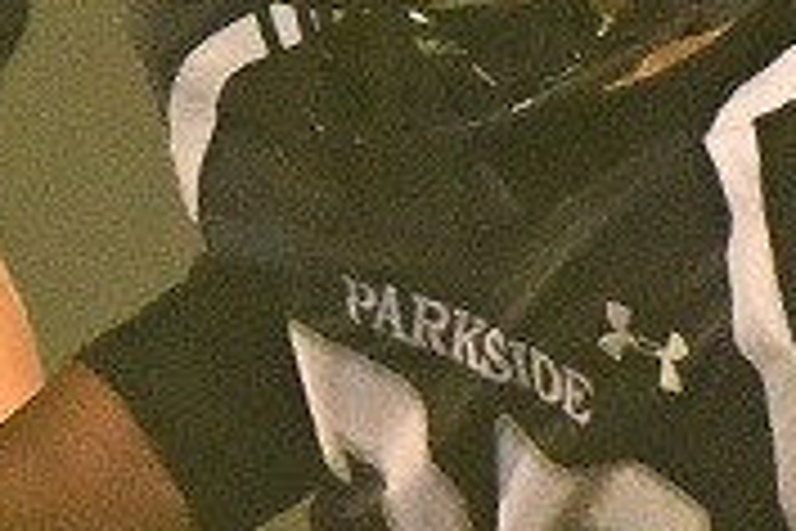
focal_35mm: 2205
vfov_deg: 0.6
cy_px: 936
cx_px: 1003
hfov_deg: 0.9
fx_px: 48751
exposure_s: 1/800
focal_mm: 200
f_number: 2.8
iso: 10000
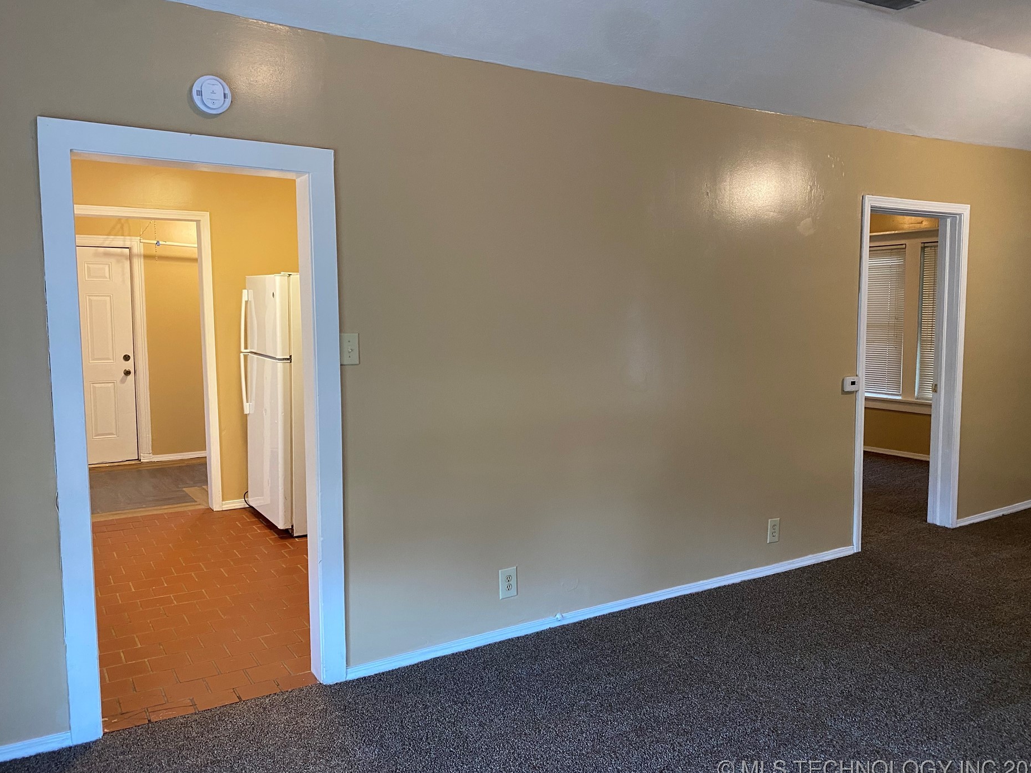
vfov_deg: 51.4
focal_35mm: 27
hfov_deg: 65.3
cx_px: 525
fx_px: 804
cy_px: 392
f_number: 1.8
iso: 250
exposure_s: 1/60
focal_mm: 4.25
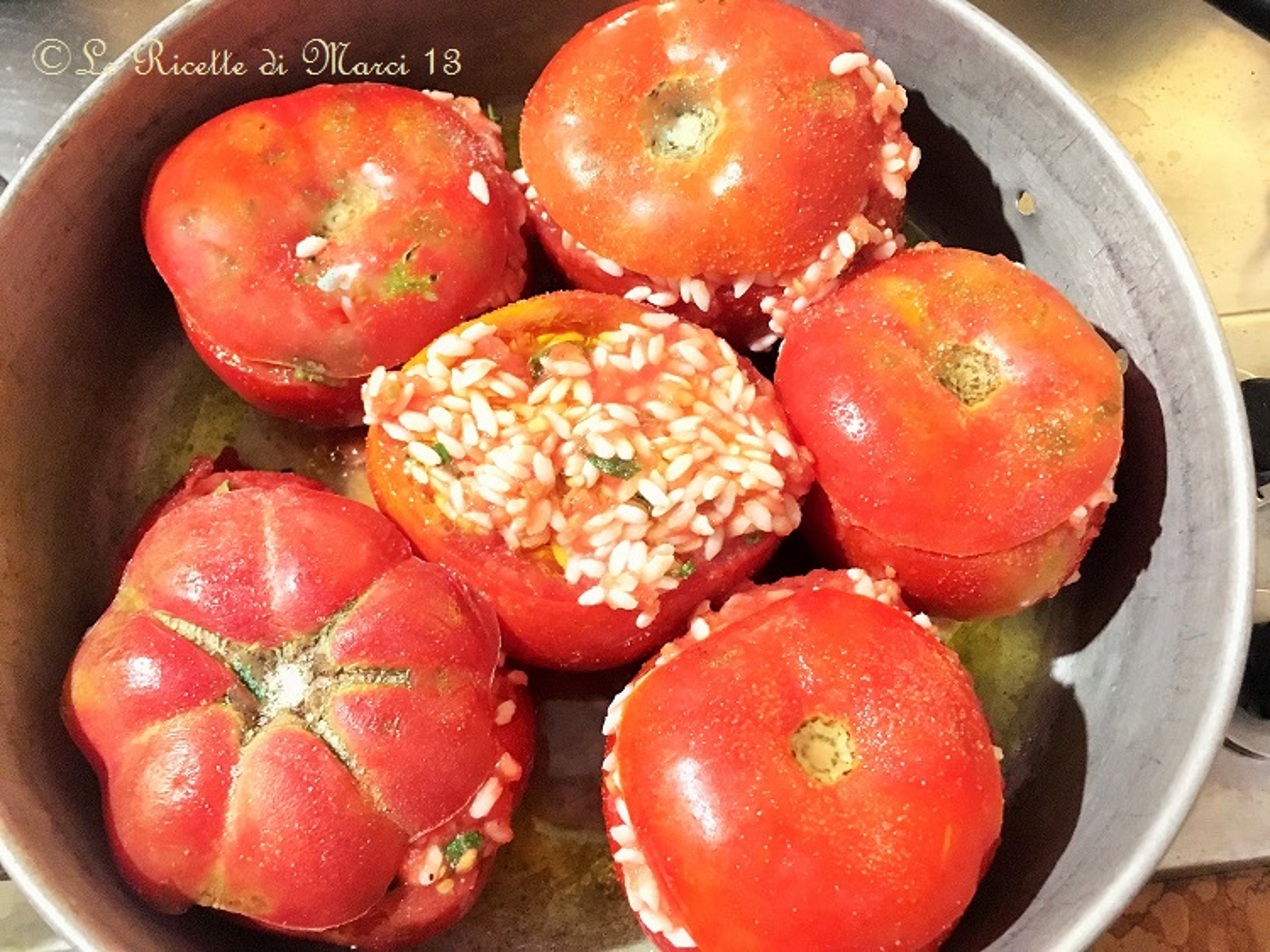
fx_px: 1064
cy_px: 476
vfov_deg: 48.2
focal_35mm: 29
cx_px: 635
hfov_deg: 61.7
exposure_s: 1/17
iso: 320
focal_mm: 4.15
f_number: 2.2
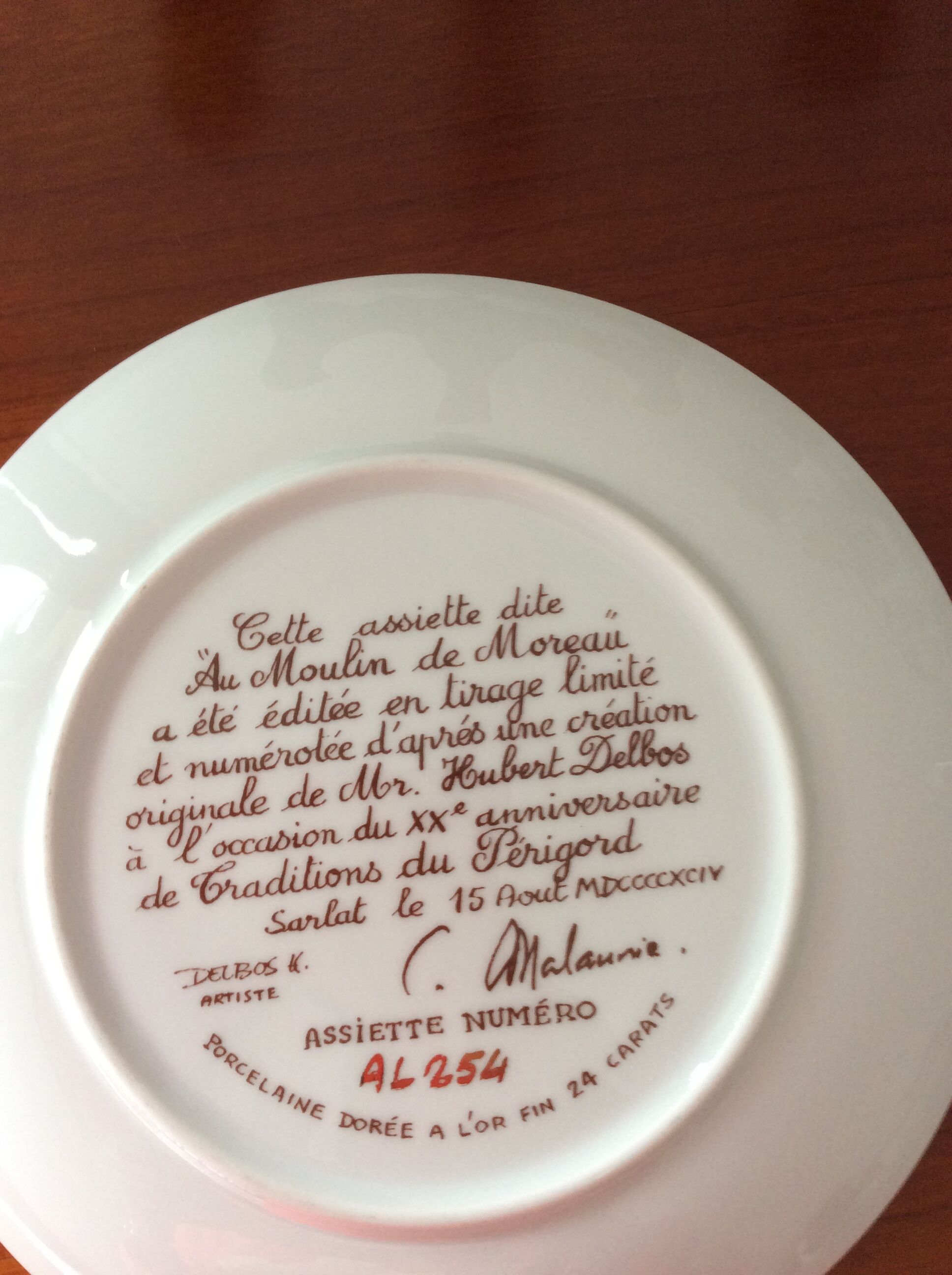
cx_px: 476
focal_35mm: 32
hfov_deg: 44.1
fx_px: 1177
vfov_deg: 56.9
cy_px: 638
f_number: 2.4
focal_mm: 3.3
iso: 64
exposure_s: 1/25
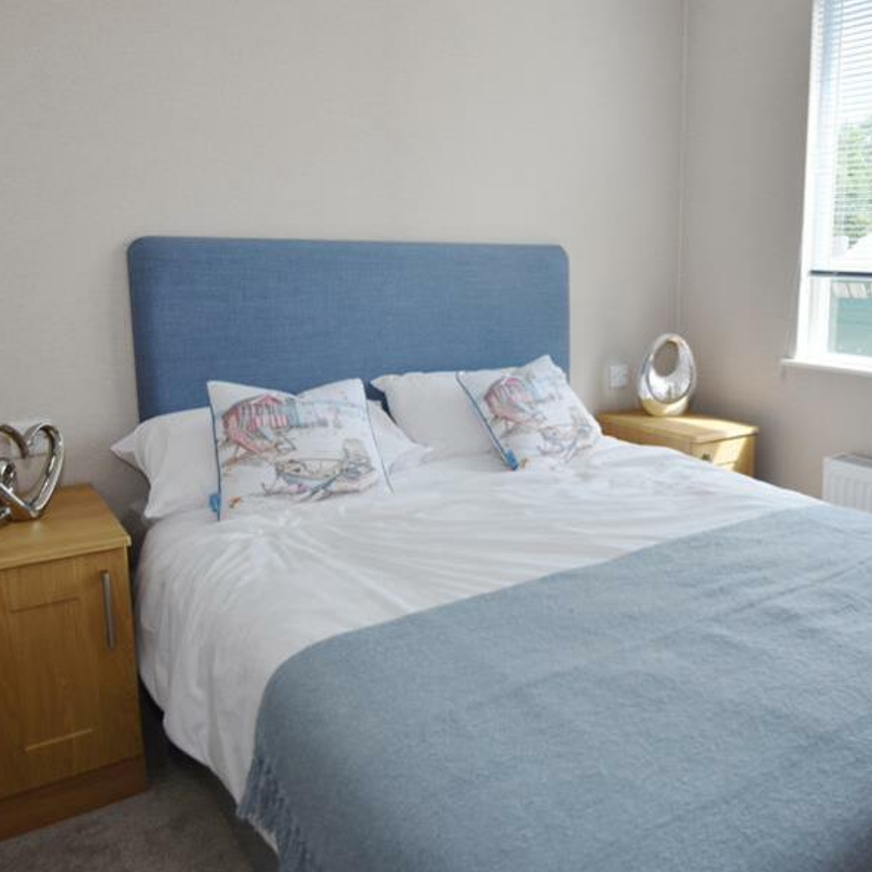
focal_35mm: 29
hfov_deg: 54.2
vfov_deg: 55.9
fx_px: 819
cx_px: 619
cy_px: 386
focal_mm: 13
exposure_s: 1/250
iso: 280
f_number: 5.6
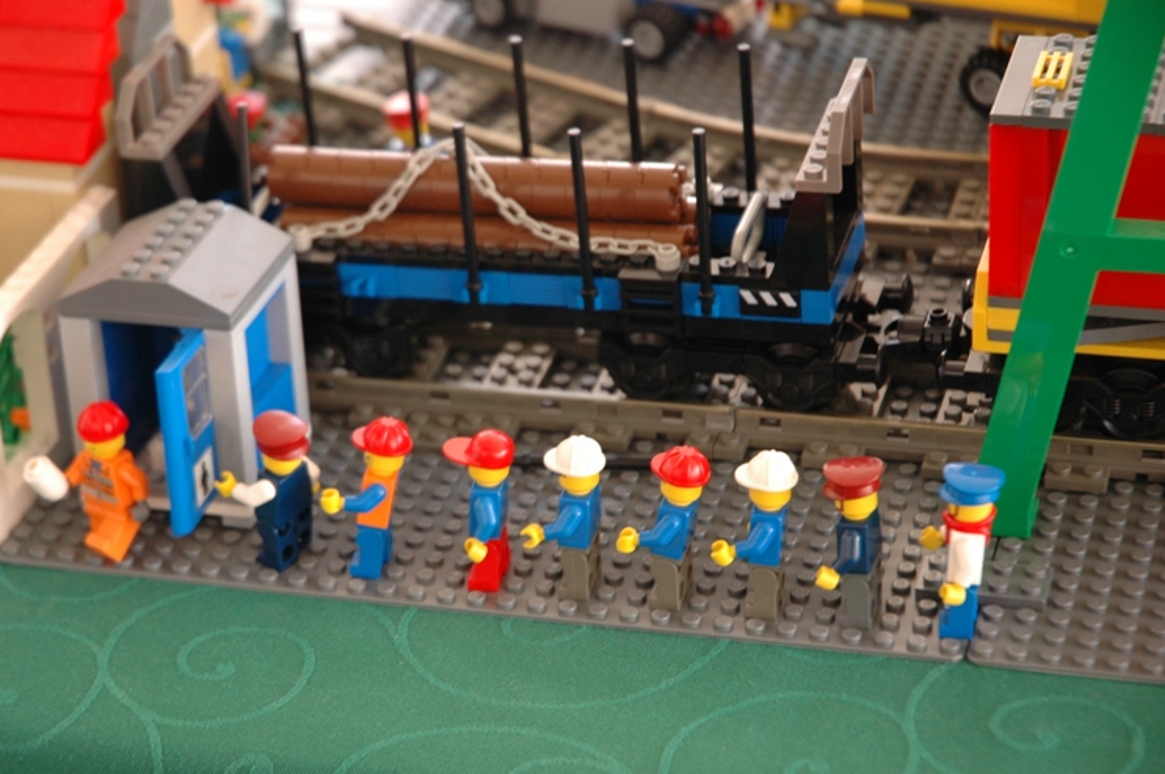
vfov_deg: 12.1
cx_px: 550
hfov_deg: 18.1
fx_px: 3653
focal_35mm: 113
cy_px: 415
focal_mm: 70
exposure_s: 1/30
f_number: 4.5
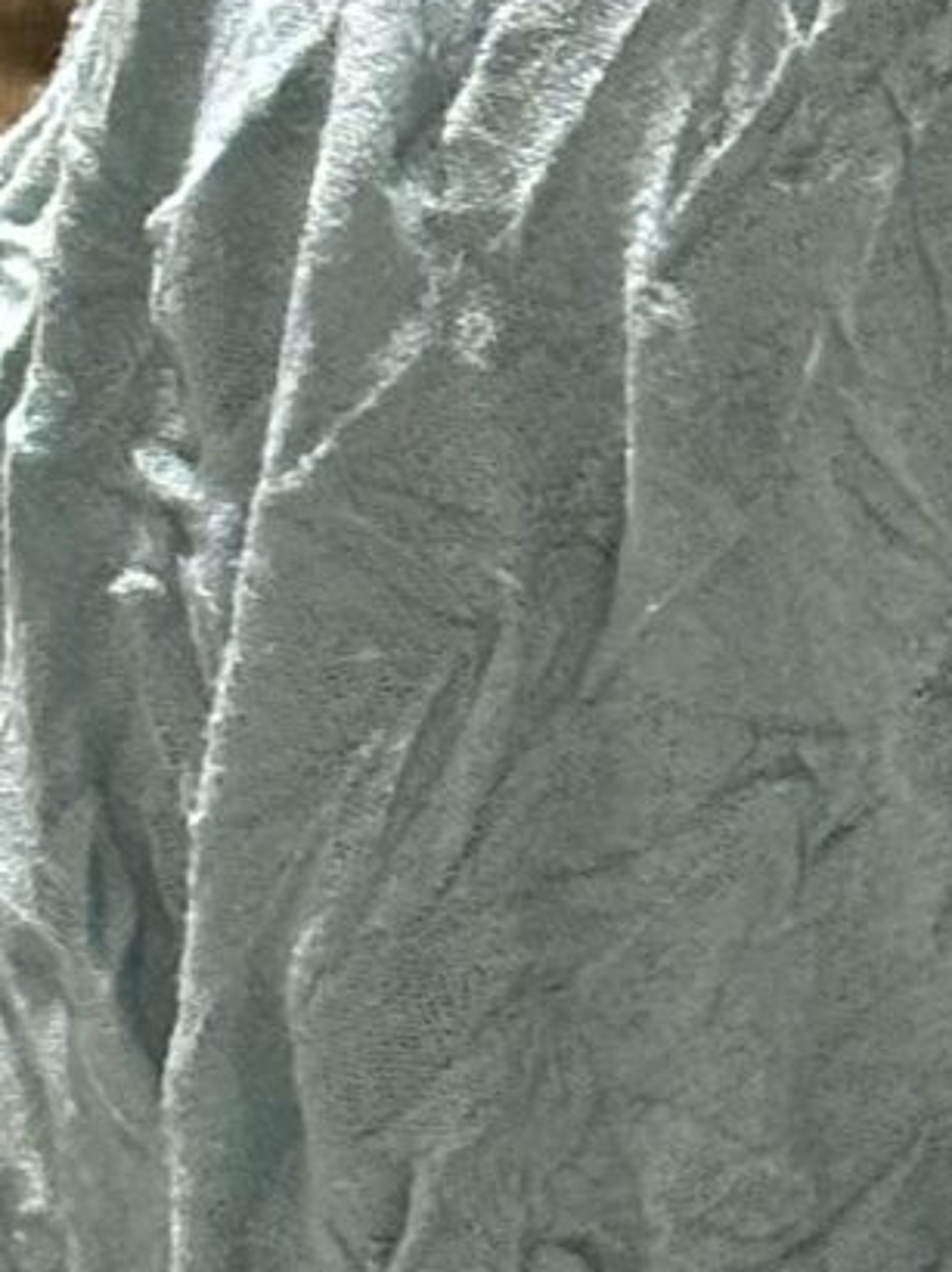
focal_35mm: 300
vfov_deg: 6.6
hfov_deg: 4.9
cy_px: 1644
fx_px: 11012
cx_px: 2009
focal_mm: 6.86
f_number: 1.78
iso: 200
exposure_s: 1/33
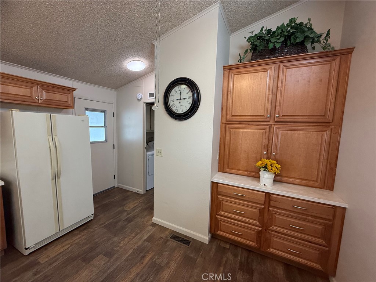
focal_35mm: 14
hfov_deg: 102.1
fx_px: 152
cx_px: 188
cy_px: 141
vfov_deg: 85.7
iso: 250
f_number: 2.2
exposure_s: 1/120
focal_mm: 2.22
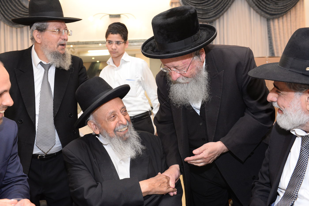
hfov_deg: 54.4
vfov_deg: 37.8
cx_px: 154
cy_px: 103
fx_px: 300
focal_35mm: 35
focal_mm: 35
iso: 2500
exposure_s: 1/200
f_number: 4.5
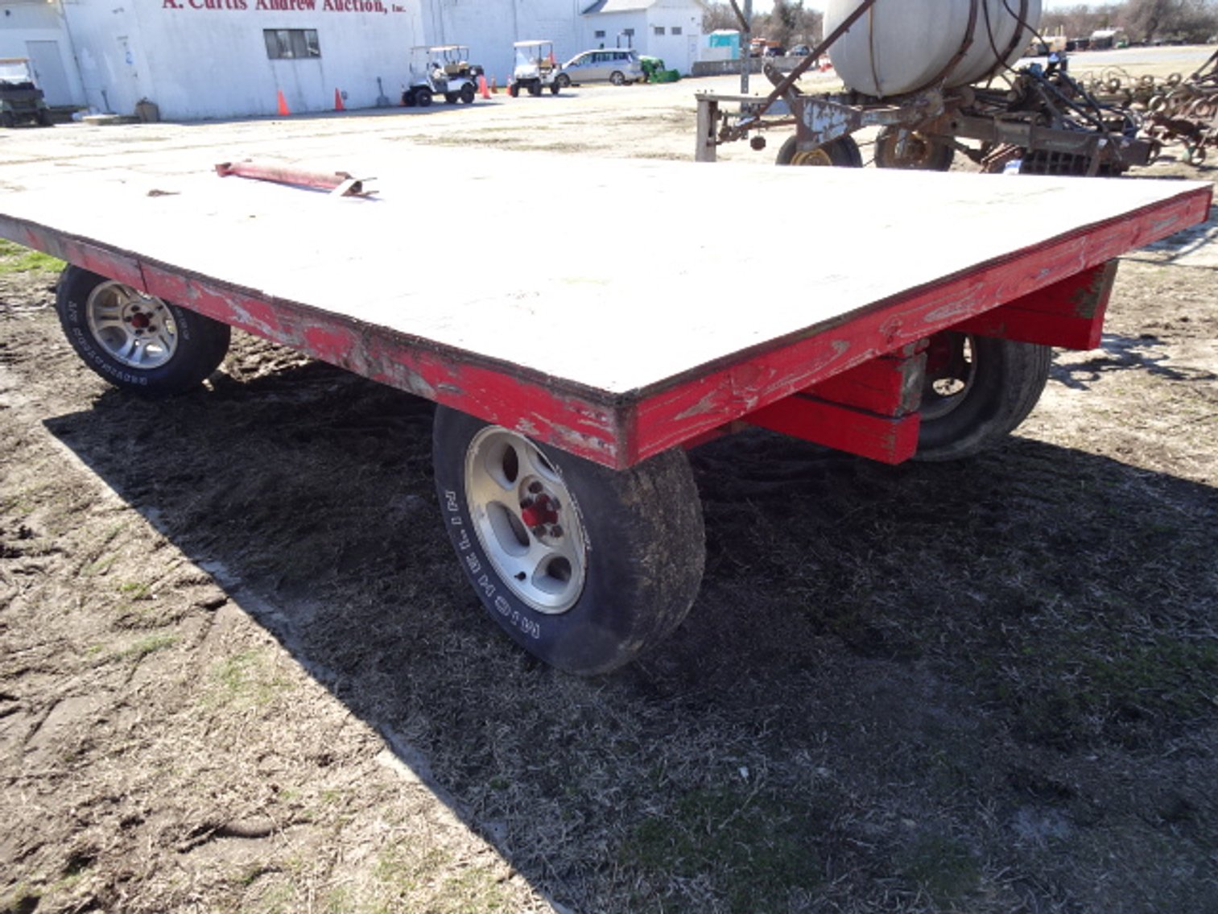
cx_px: 609
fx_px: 845
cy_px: 457
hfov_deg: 71.6
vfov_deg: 56.8
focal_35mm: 24
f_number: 3.5
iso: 80
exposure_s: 1/320
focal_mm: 4.1
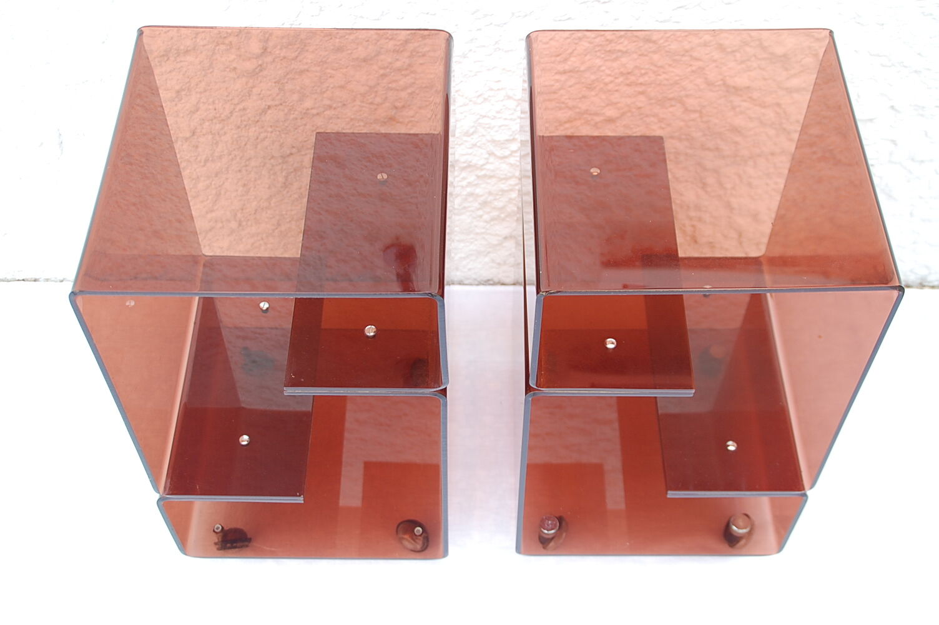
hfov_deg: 41.1
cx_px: 470
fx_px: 1251
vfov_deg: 28.0
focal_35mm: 48
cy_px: 312
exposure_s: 1/125
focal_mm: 32
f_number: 5.6
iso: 280
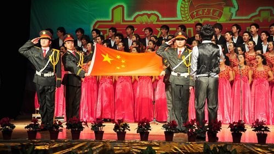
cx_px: 137
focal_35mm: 79
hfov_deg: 26.9
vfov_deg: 15.3
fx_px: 574
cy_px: 75
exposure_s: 1/30
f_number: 5
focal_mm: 50
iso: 200
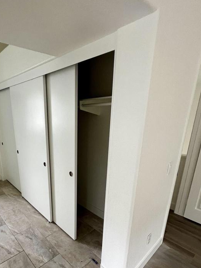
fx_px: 147
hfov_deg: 66.9
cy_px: 161
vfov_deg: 83.6
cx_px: 68
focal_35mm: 19
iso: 160
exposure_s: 1/99
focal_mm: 1.57
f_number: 1.8
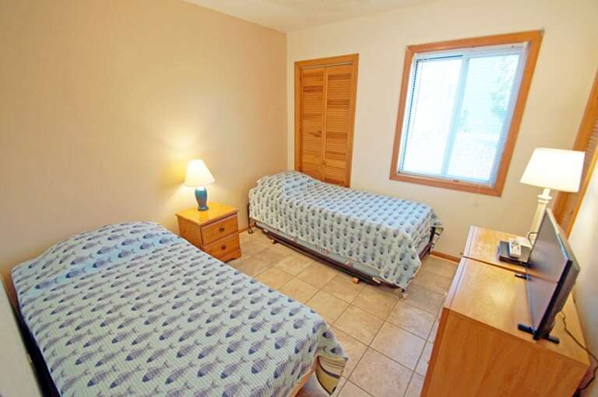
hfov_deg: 100.5
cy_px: 198
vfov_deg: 77.2
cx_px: 299
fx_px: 249
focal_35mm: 15
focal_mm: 10
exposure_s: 1/80
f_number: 4.5
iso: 400
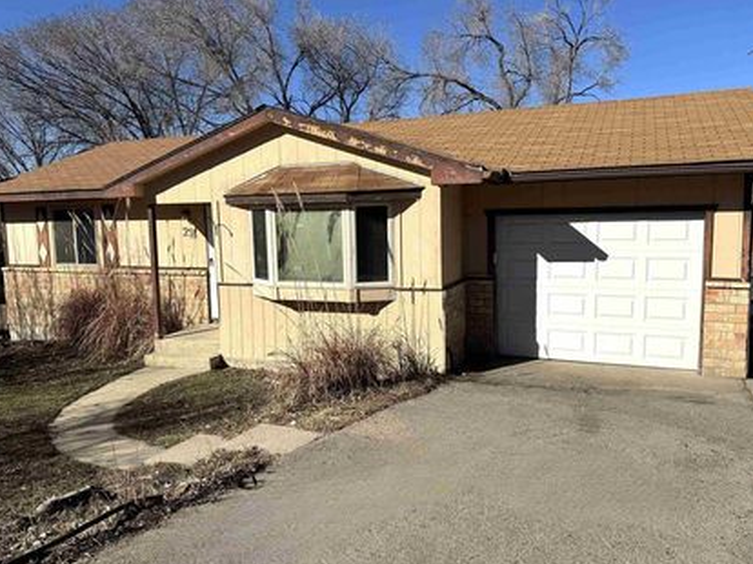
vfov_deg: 48.2
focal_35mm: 29
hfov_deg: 61.7
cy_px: 281
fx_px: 630
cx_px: 358
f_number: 1.78
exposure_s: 1/7937
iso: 80
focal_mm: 6.76
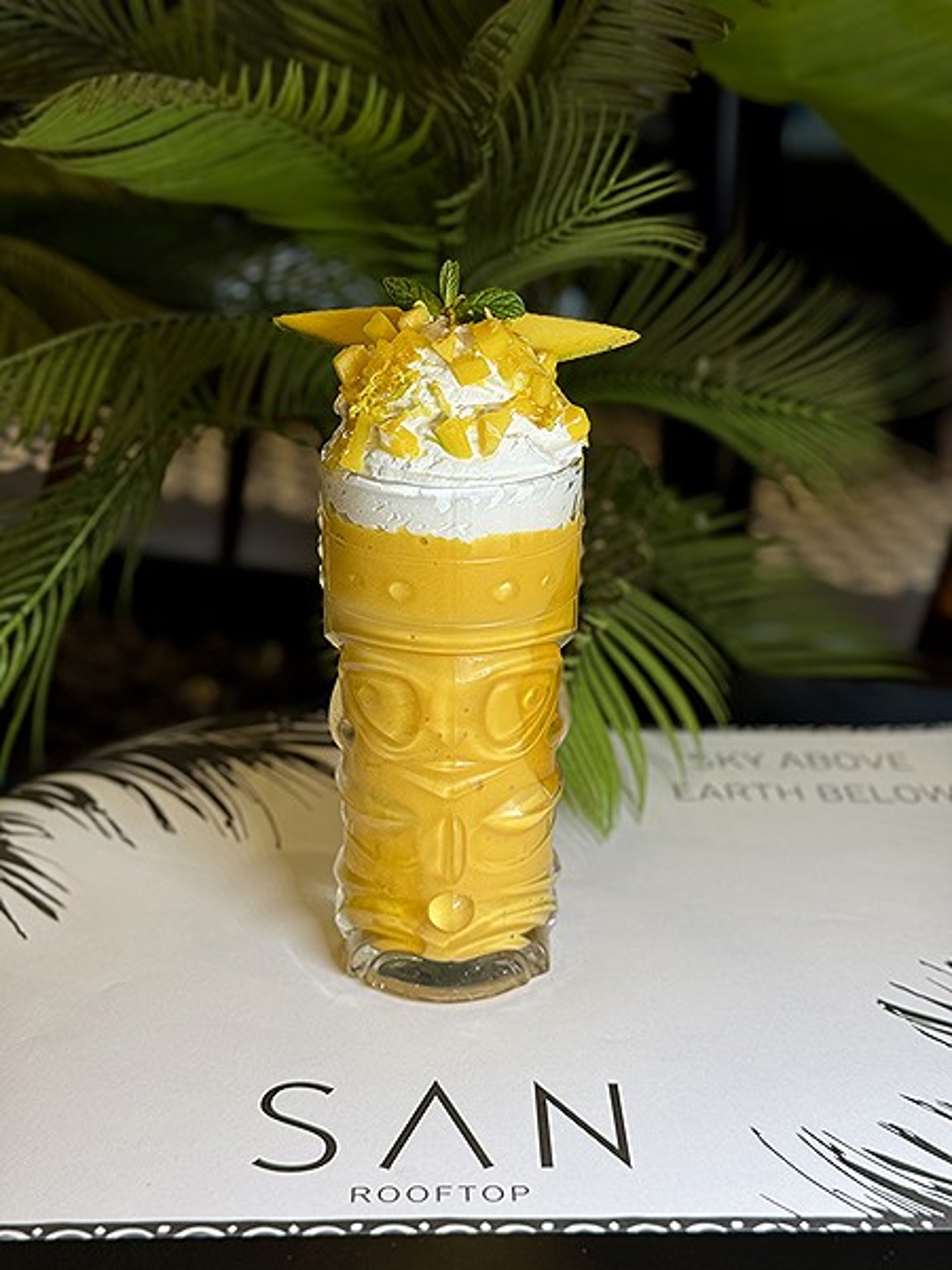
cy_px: 635
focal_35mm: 48
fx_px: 1760
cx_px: 476
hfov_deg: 30.3
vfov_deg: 39.7
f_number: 1.78
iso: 50
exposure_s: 1/50
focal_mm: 6.76
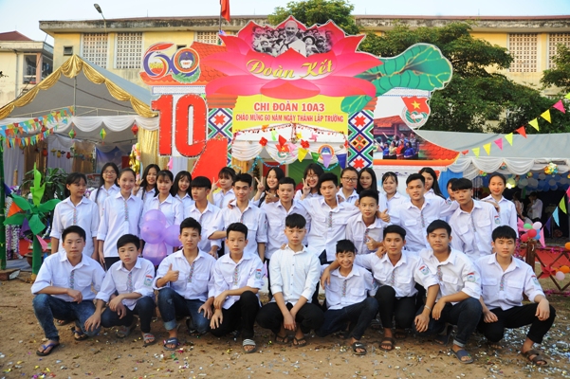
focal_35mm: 24
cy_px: 190
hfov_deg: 73.8
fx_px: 380
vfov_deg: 53.1
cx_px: 285
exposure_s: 1/80
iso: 400
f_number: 5.6
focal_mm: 24
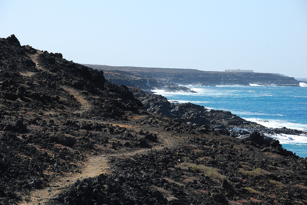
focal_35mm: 158
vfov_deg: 8.7
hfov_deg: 13.0
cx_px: 154
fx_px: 1344
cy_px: 102
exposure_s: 1/500
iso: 400
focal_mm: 105
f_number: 11
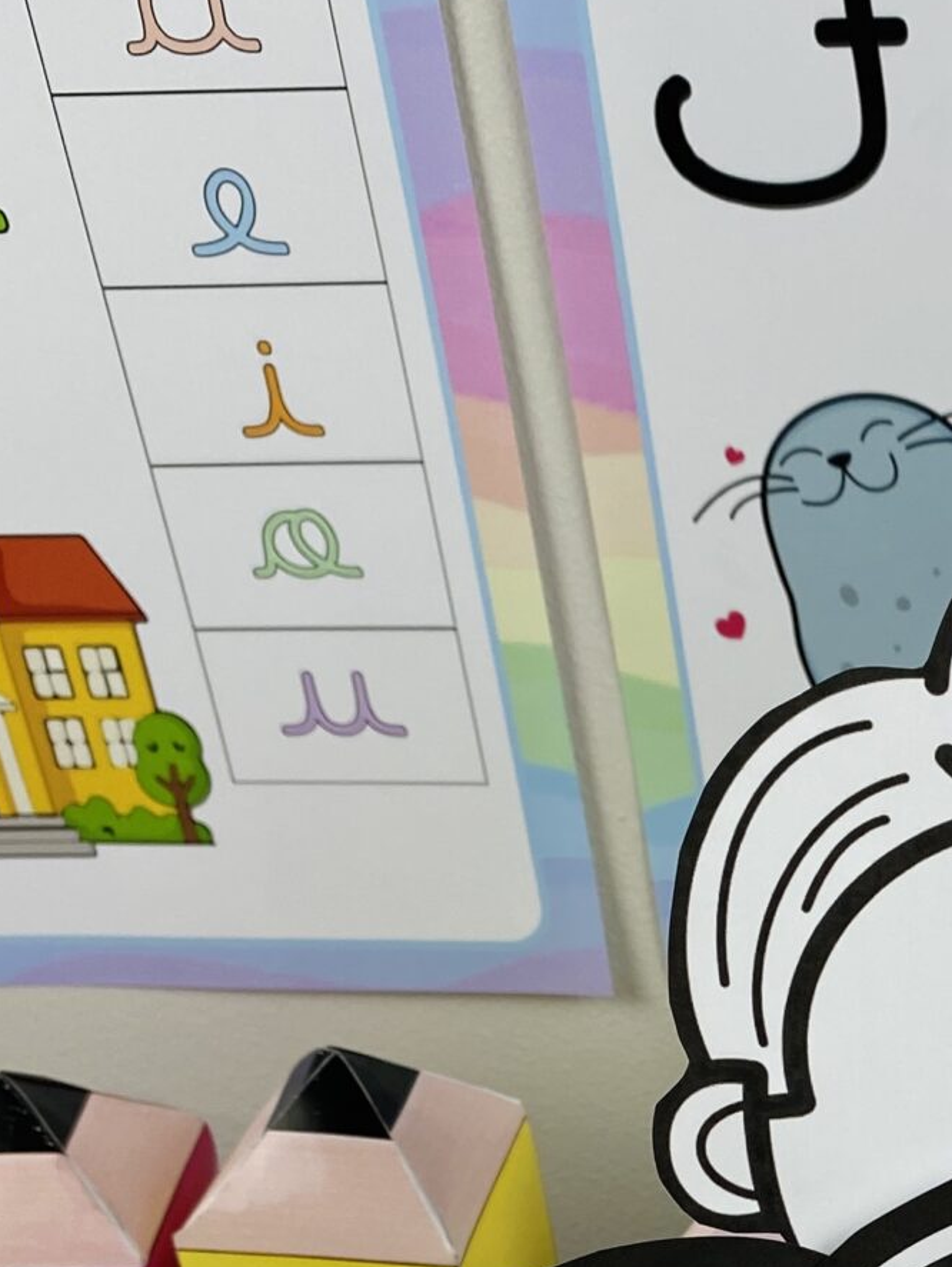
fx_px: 2748
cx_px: 1135
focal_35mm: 75
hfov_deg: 18.6
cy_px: 1490
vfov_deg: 23.8
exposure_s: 1/165
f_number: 1.8
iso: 32
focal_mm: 4.25
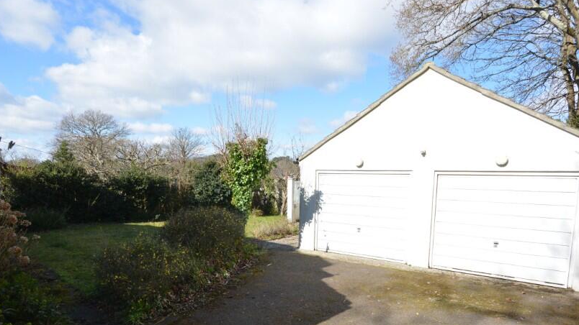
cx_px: 315
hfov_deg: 86.4
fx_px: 307
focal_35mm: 20
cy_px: 217
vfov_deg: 54.7
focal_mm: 10
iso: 400
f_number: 8
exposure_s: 1/640
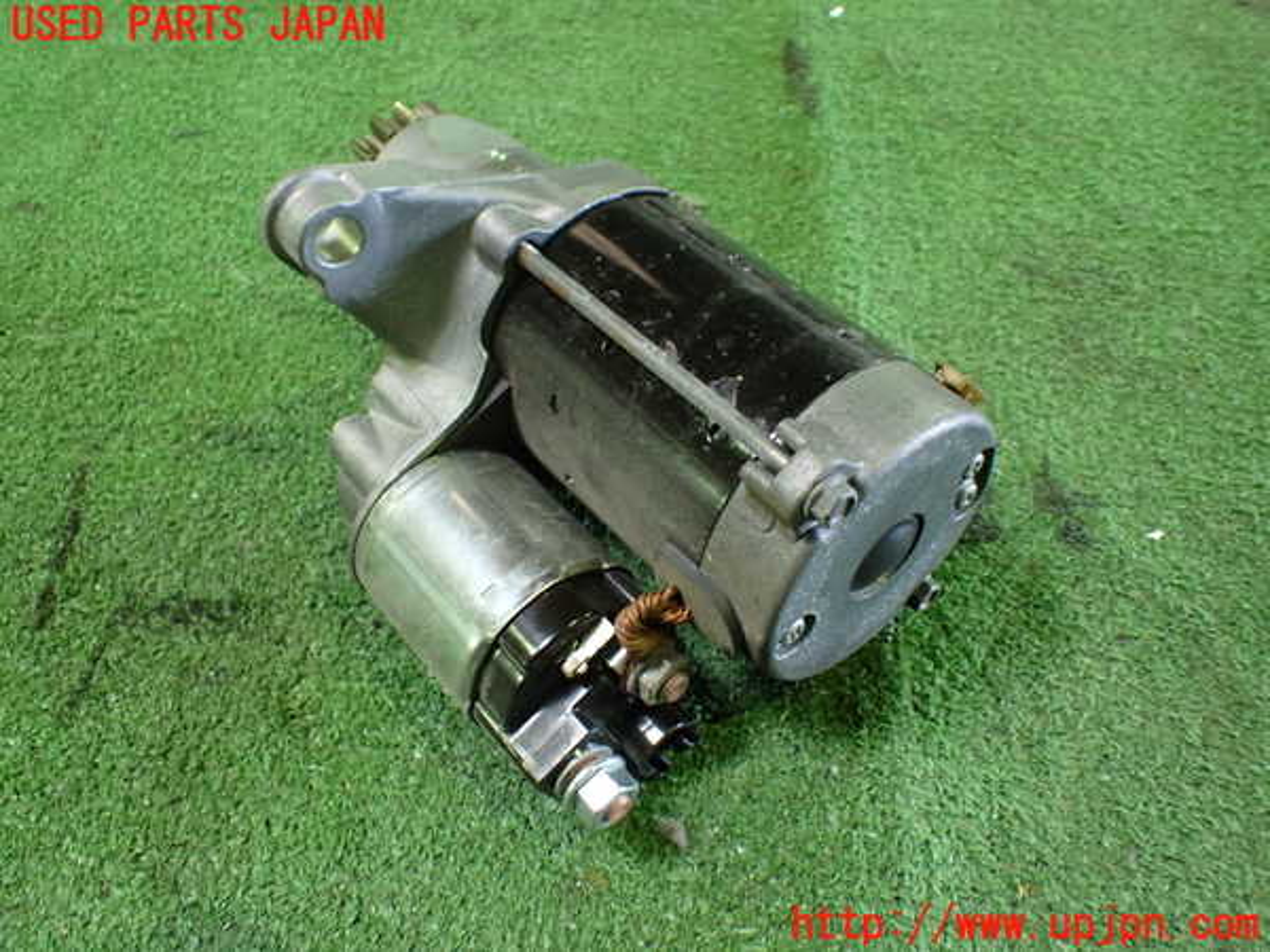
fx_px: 1101
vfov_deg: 46.8
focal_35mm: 30
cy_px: 476
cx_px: 635
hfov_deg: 60.0
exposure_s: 1/30
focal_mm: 5.4
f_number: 2.3
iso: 800
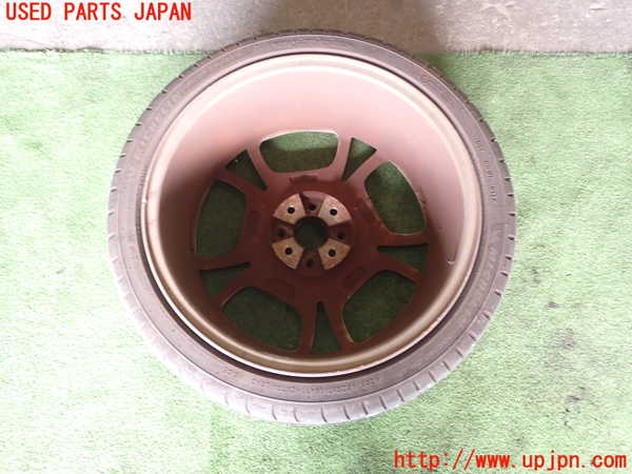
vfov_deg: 44.2
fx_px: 584
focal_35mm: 32
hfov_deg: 56.8
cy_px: 237
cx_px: 316
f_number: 2.4
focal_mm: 5.79
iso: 200
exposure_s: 1/30
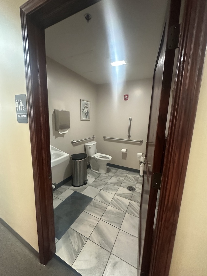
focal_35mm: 14
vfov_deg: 102.1
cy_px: 138
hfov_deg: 85.7
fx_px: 112
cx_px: 104
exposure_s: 1/60
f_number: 2.2
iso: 800
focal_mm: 2.22
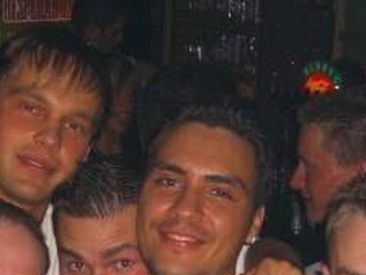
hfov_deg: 16.0
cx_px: 131
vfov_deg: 11.7
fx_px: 1300
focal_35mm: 123
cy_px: 354
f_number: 3.1
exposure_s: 1/60
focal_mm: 9.5
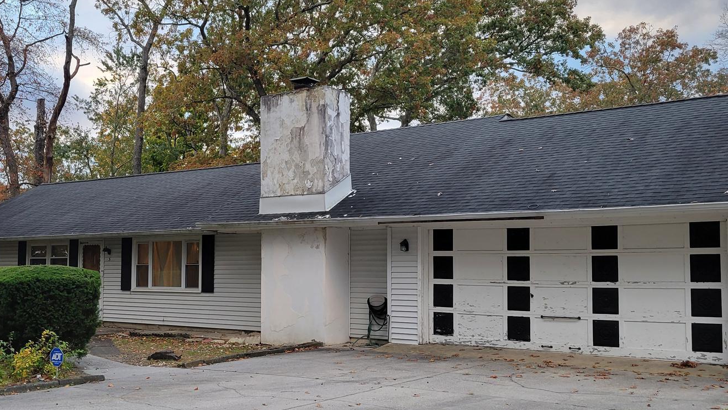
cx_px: 270
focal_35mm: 44
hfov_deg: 46.0
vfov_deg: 27.1
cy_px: 227
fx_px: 850
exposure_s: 1/100
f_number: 1.8
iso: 64
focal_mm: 5.4
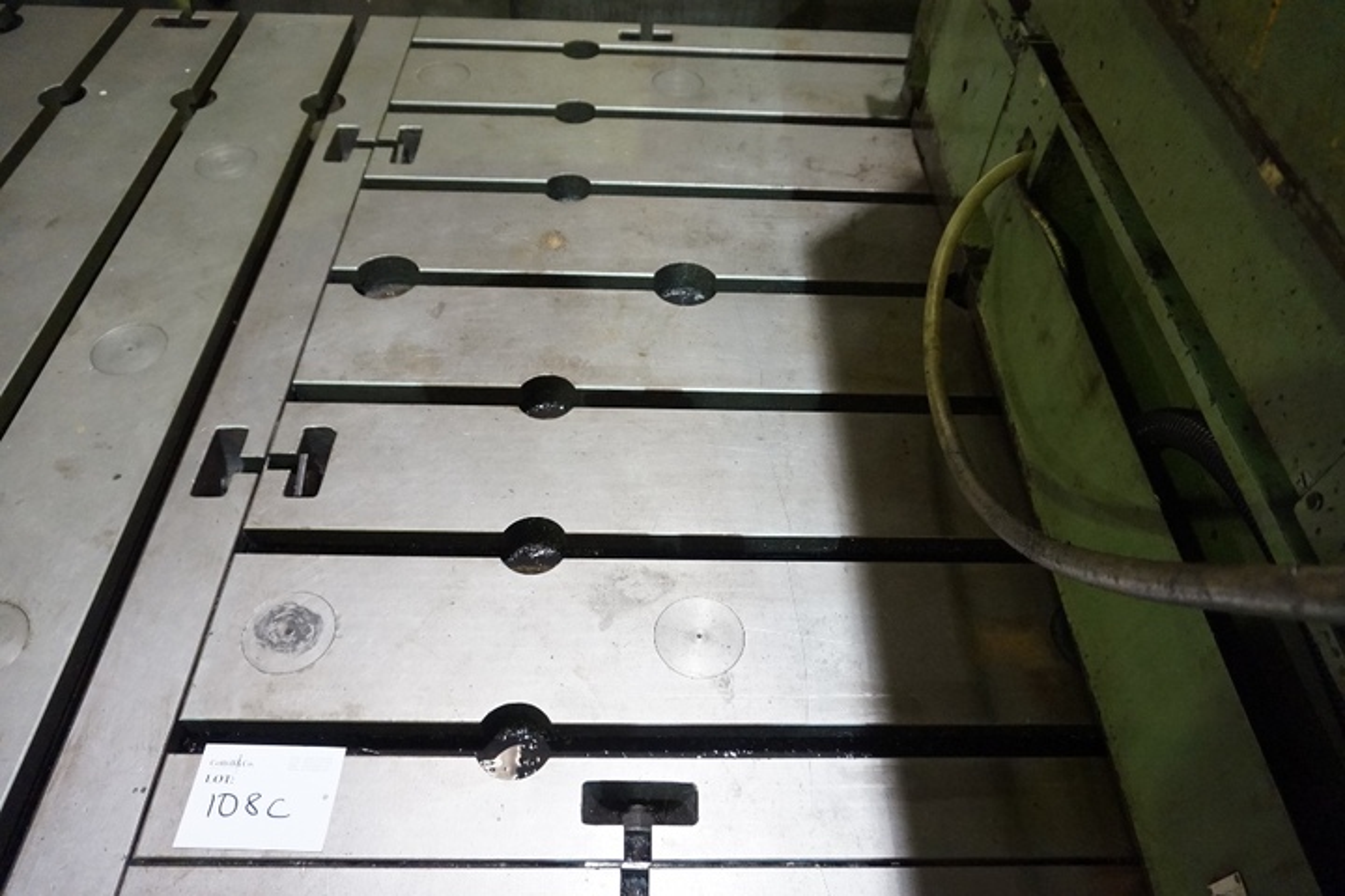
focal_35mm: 24
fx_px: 897
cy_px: 448
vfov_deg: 53.1
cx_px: 672
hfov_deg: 73.7
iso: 3200
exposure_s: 1/30
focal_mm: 16
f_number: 3.5
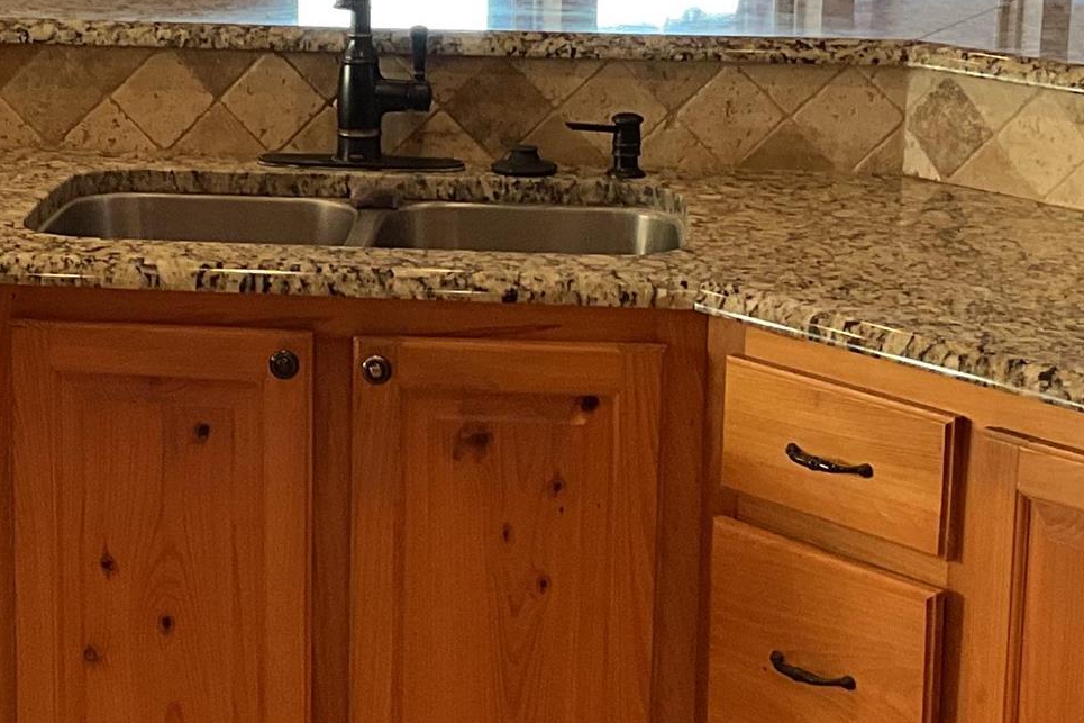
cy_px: 211
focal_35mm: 96
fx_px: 2890
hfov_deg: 21.2
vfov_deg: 14.2
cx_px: 346
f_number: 1.8
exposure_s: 1/60
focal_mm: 3
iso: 64
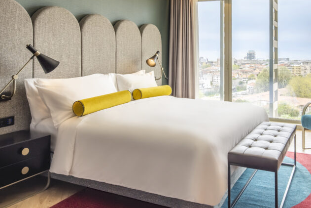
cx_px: 223
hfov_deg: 58.0
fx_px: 268
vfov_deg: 41.7
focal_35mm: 31
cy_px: 68
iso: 125
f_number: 13
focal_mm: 19
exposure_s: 1/50
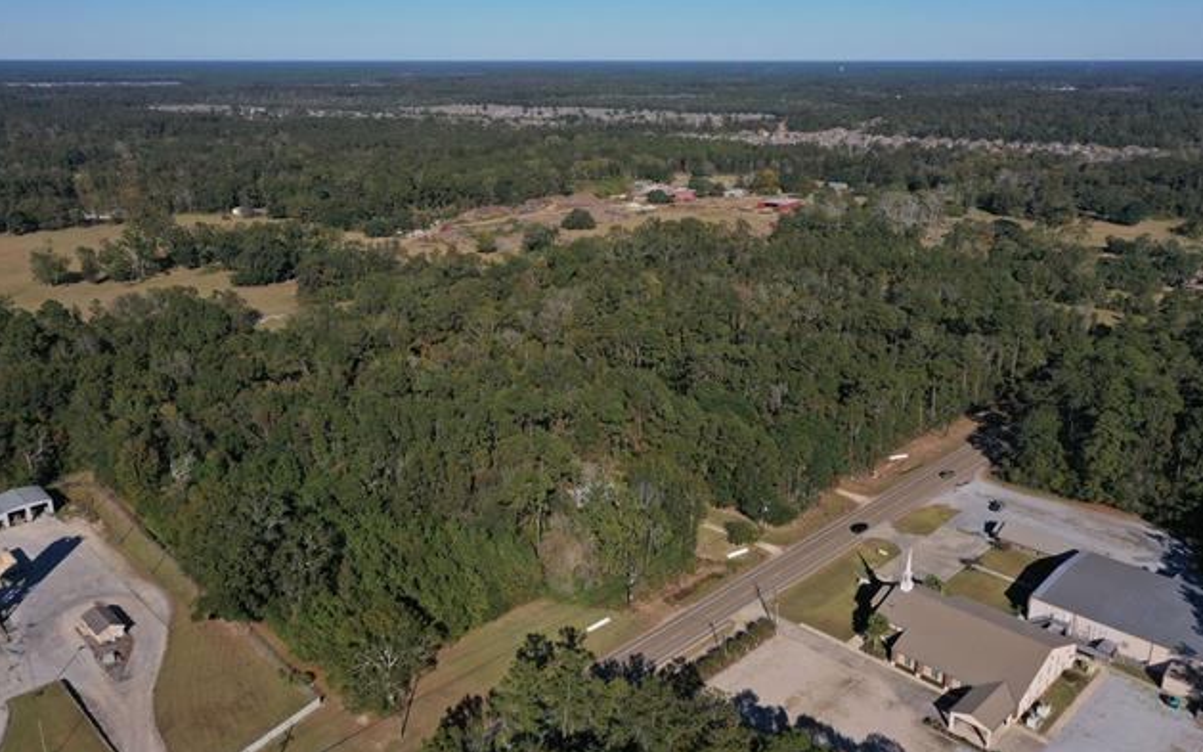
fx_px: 951
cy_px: 369
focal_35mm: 29
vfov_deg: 43.1
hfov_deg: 64.6
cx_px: 604
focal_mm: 10.26
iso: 100
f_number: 6.3
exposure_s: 1/640
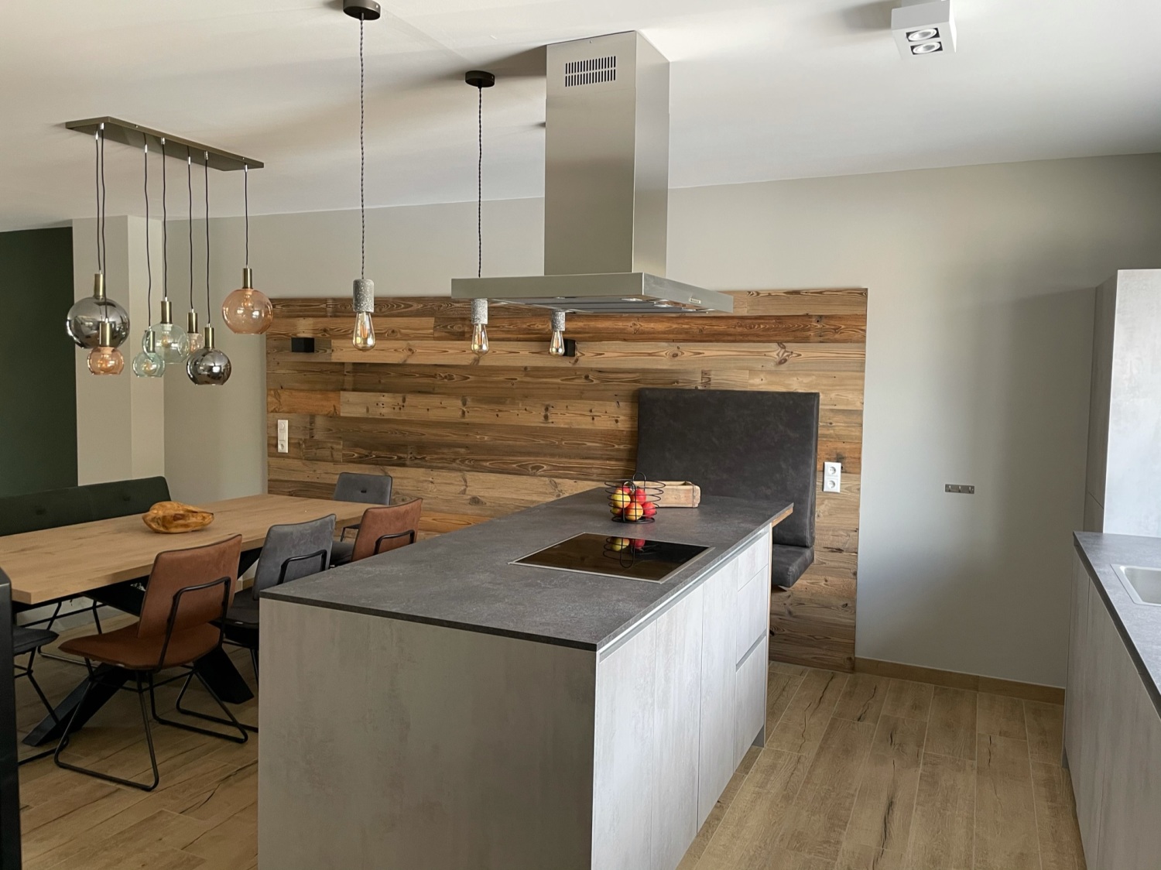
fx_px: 872
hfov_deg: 67.3
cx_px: 580
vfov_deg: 53.0
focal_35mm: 26
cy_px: 435
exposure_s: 1/97
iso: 125
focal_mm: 4.2
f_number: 1.6
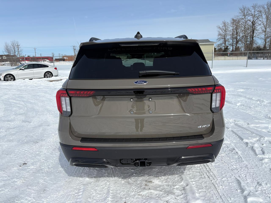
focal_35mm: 26
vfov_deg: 53.1
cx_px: 136
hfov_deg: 67.3
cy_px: 102
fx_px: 204
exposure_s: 1/5814
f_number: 1.6
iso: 50
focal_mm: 5.96
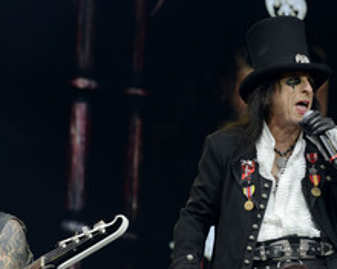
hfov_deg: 10.3
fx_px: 1875
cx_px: 244
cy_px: 182
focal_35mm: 188
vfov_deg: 8.2
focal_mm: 98
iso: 320
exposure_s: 1/800
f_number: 5
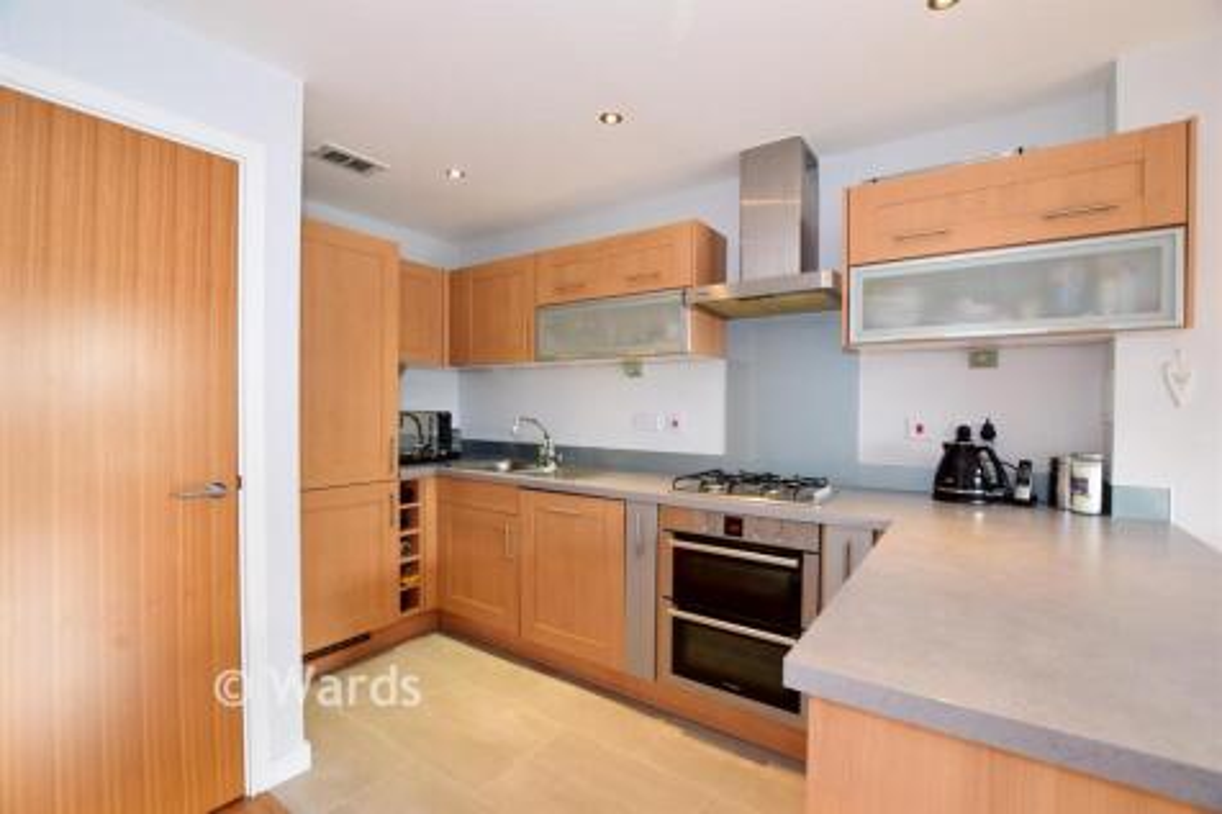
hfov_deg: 100.4
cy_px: 407
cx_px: 611
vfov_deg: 77.3
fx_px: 509
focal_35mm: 15
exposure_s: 1/25
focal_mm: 10
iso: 400
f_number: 5.6
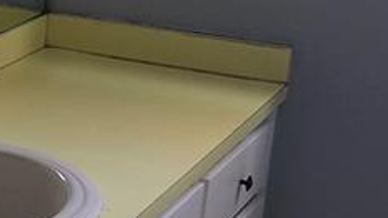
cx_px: -153
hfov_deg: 17.9
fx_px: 1132
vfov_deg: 11.0
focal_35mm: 110
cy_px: 160
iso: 640
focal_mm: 5.54
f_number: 1.8
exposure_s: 1/30
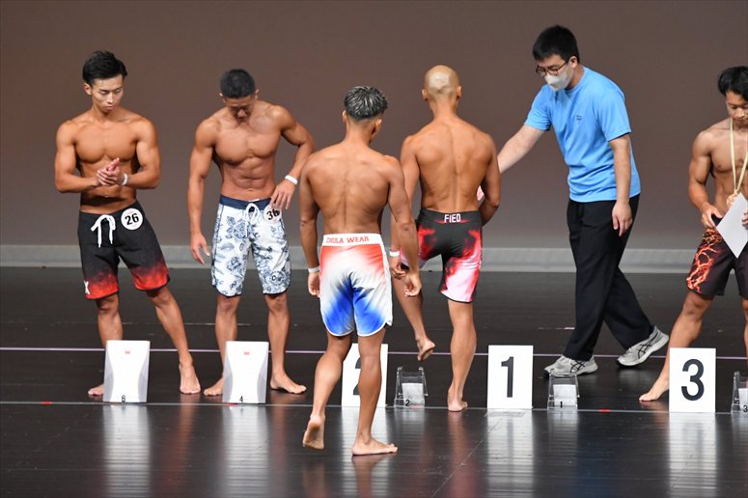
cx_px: 374
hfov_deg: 7.2
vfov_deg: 4.8
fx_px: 5919
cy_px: 249
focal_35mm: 285
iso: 4000
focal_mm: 190
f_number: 5.6
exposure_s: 1/400
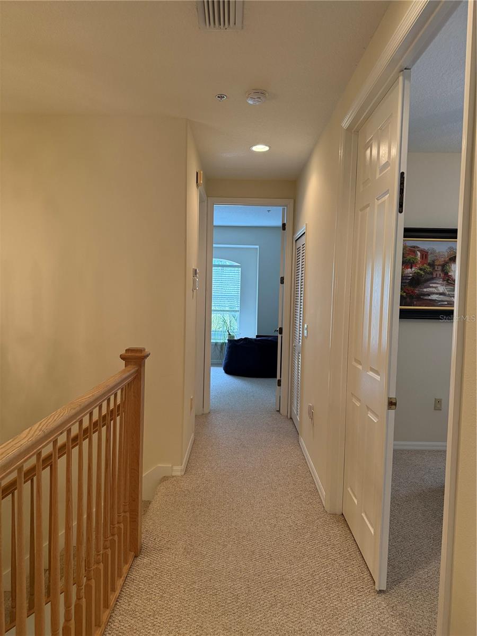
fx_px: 441
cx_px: 238
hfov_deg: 56.8
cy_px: 318
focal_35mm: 24
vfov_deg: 71.6
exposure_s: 1/120
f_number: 1.78
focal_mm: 6.76
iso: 320
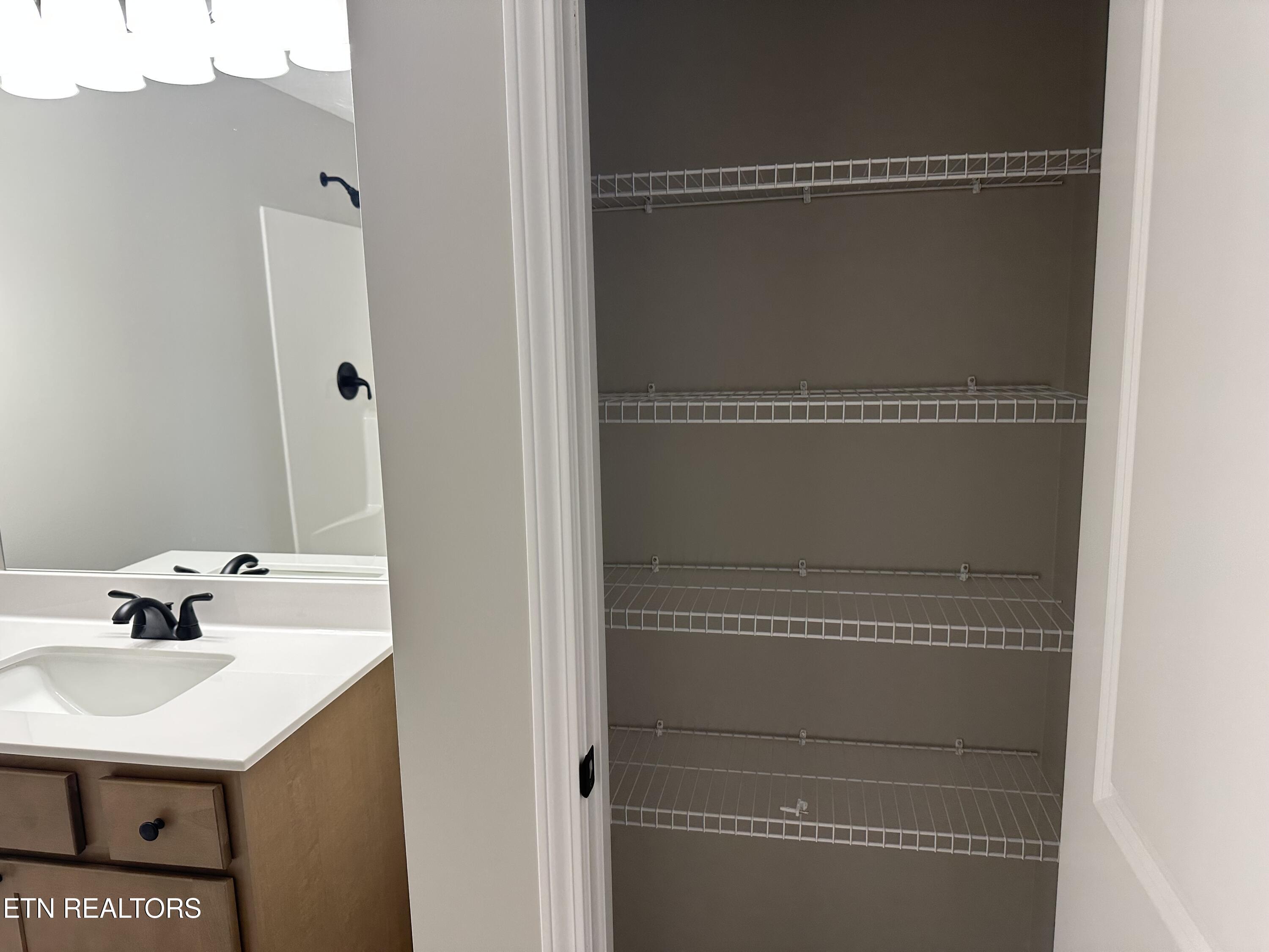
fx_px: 880
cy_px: 476
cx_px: 634
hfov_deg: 71.6
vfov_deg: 56.8
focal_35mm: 24
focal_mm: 6.86
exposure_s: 1/120
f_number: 1.78
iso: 200
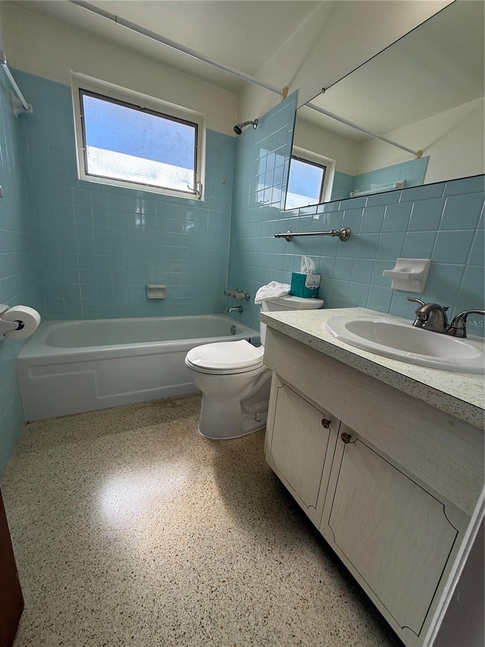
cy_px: 324
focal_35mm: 14
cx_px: 242
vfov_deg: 102.1
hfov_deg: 85.7
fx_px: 262
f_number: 2.2
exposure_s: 1/173
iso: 64
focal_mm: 2.22
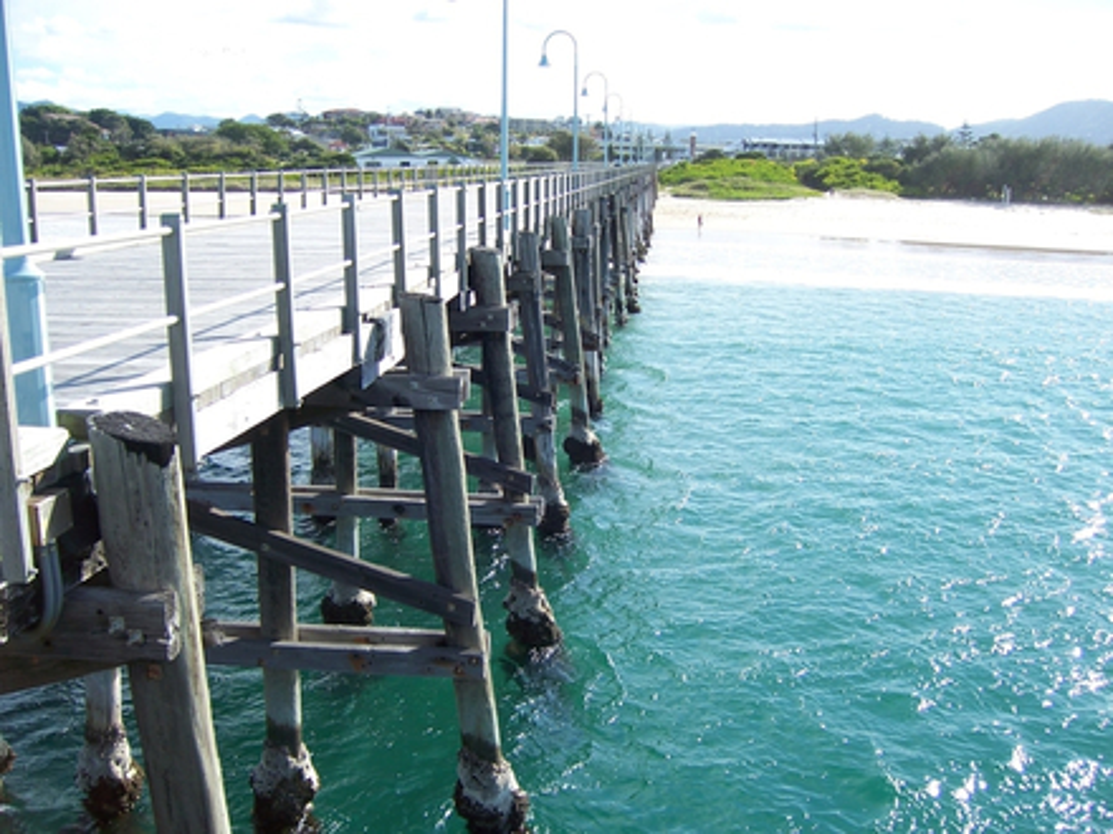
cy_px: 417
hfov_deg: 51.4
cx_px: 556
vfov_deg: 39.7
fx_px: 1157
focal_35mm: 36
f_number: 2.8
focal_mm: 6.2
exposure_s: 1/640
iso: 80
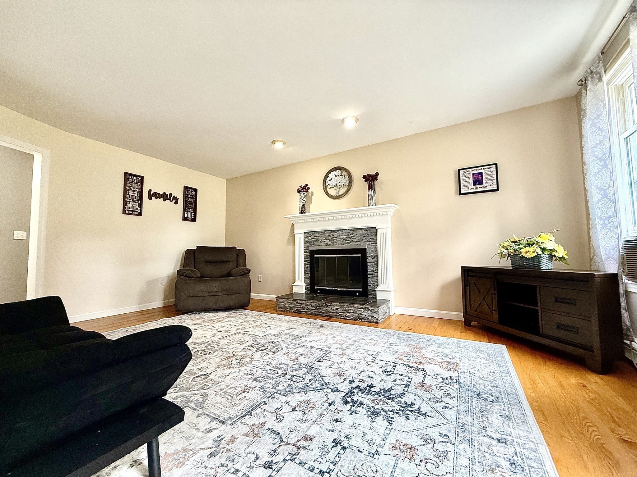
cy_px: 238
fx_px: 258
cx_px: 318
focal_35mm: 14
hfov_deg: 102.1
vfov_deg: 85.7
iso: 250
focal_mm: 2.22
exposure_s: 1/60
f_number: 2.2
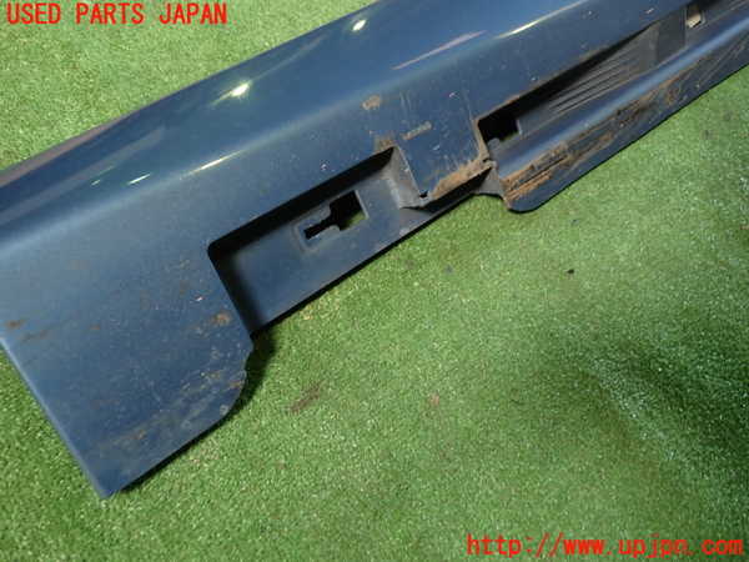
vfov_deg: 46.8
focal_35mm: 30
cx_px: 374
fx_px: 649
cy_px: 281
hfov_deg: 60.0
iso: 200
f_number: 2.3
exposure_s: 1/30
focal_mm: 5.4
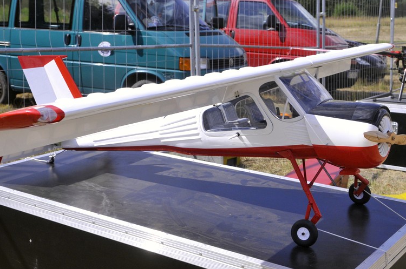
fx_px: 631
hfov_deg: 35.7
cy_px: 135
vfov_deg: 24.1
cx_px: 217
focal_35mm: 56
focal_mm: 28
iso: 500
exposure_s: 1/4000
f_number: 5.6
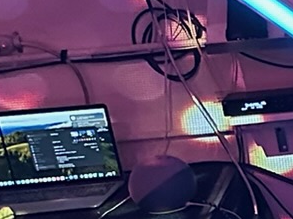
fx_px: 1420
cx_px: 934
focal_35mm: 168
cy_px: 190
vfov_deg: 8.8
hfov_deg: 9.0
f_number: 1.78
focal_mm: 6.86
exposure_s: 1/47
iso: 800
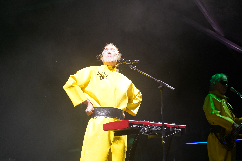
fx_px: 706
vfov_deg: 13.0
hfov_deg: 19.5
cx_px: 121
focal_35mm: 105
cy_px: 80
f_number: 4
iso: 1250
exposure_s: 1/160
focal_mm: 105
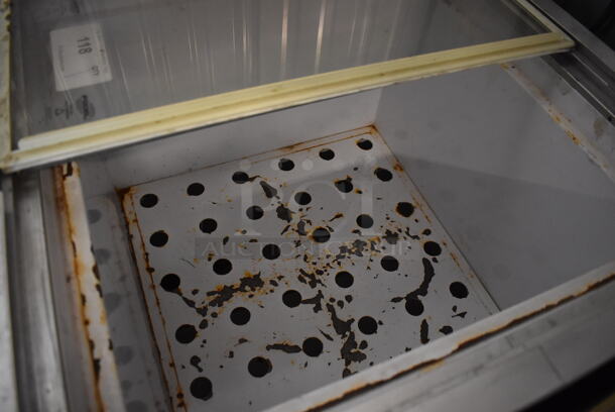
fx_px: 462
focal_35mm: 27
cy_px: 206
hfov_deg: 67.3
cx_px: 308
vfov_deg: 48.0
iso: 2800
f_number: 3.5
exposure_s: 1/125
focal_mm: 18
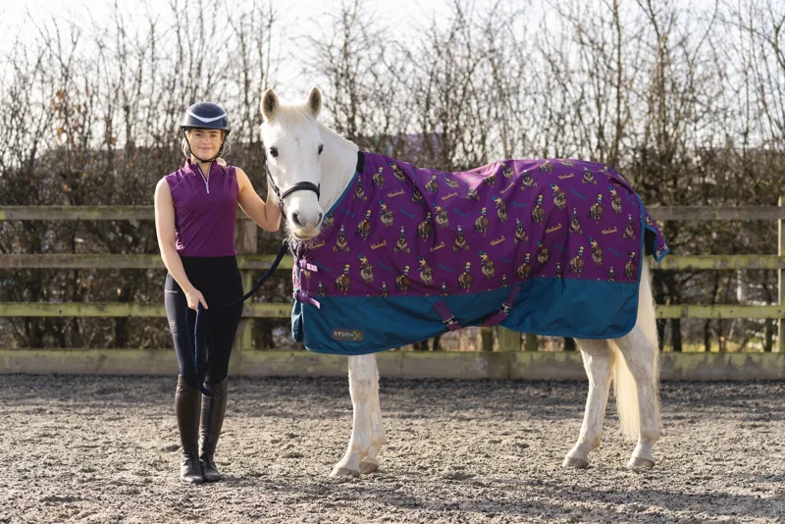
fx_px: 1767
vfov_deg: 16.9
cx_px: 392
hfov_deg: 25.1
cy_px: 262
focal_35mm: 81
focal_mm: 81
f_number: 2.8
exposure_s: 1/400
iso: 80
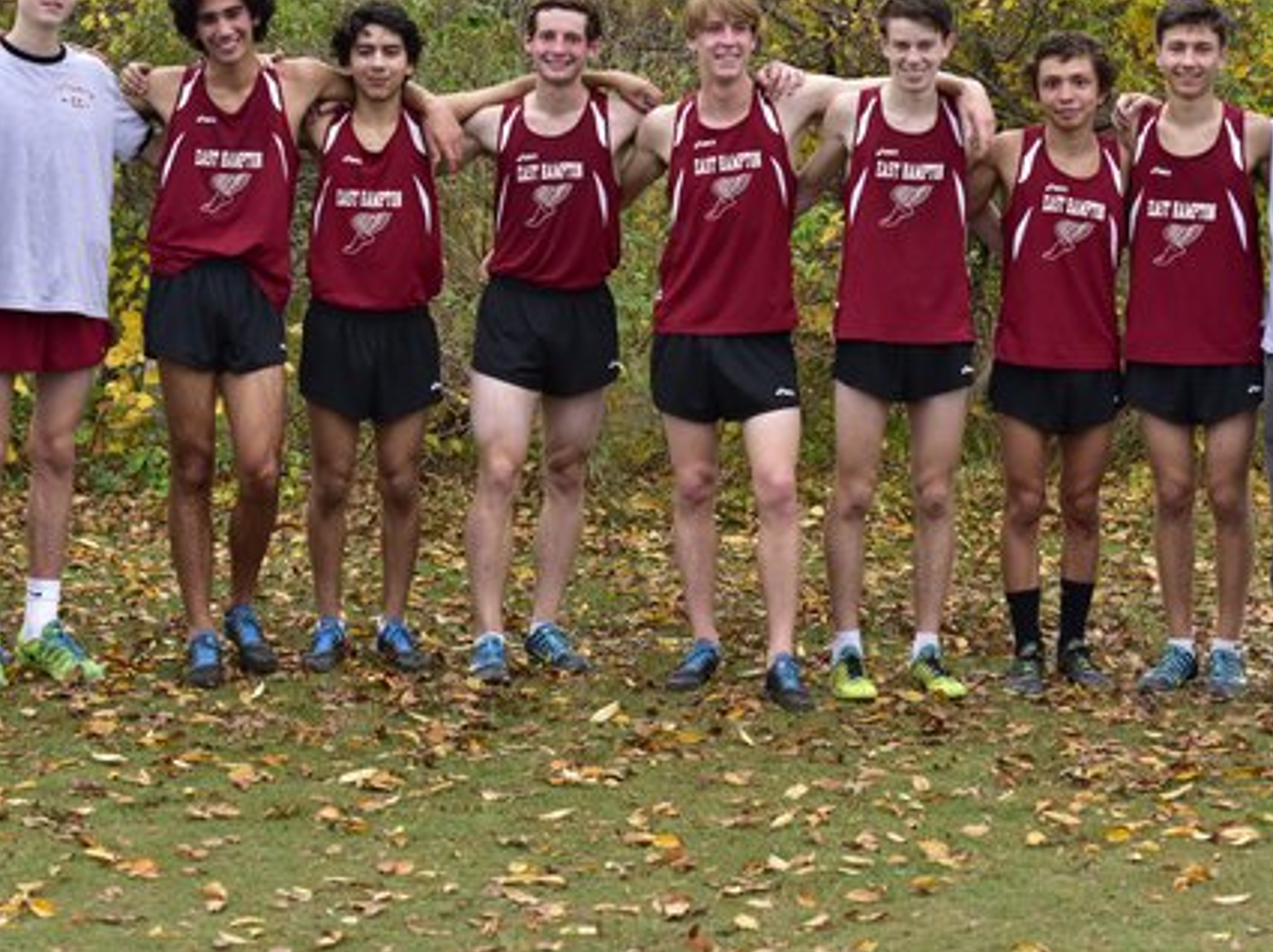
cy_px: 389
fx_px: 3491
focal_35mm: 95
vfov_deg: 15.5
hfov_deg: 20.7
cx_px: 586
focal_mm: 70
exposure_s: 1/500
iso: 640
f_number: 5
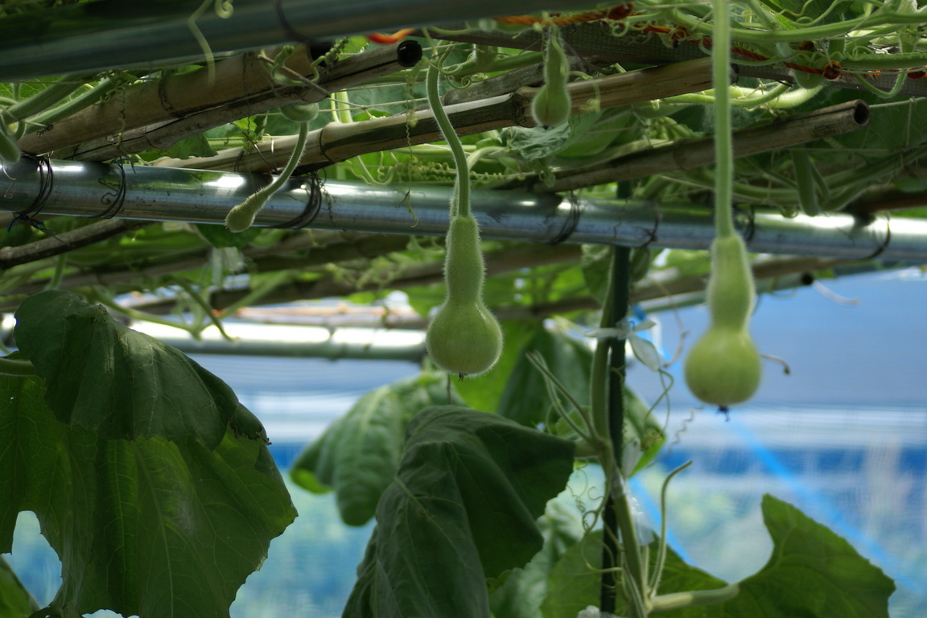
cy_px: 309
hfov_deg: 19.5
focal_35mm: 105
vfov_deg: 13.0
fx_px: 2704
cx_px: 464
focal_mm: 70
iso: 100
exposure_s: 1/250
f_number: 4.5
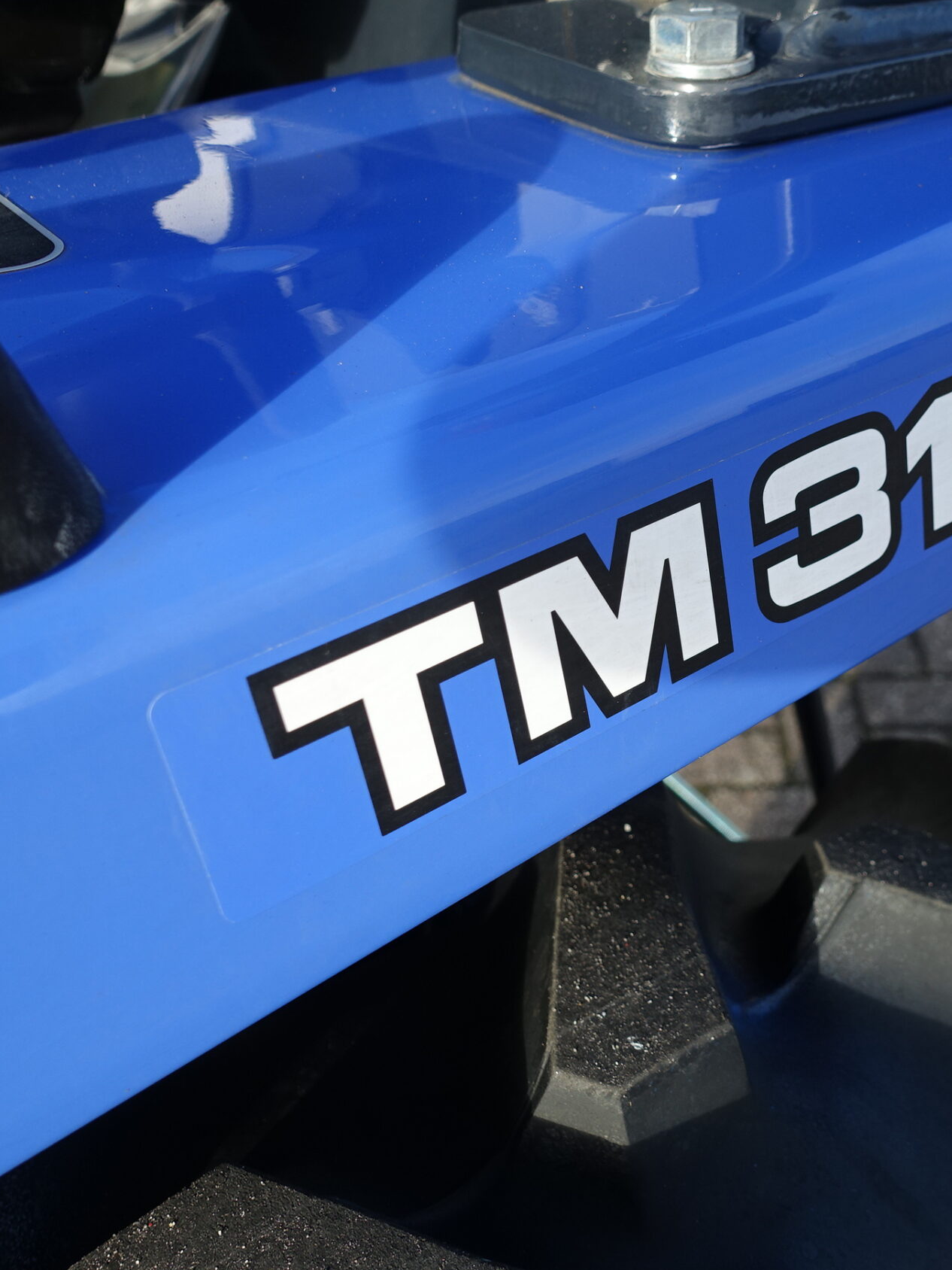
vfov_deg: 52.6
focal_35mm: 35
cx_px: 698
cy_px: 641
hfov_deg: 39.7
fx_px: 1283
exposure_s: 1/250
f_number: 4
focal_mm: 8.8
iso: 125
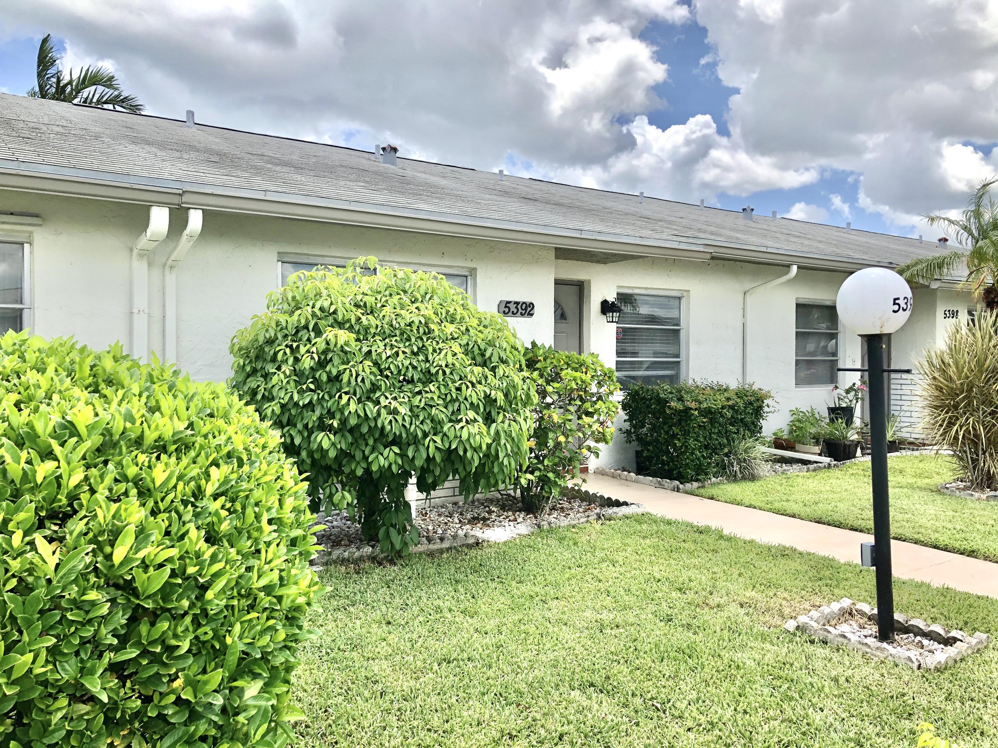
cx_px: 499
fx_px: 807
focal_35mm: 28
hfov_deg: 63.4
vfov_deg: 49.7
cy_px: 374
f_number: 1.8
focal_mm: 4
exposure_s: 1/1333
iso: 20
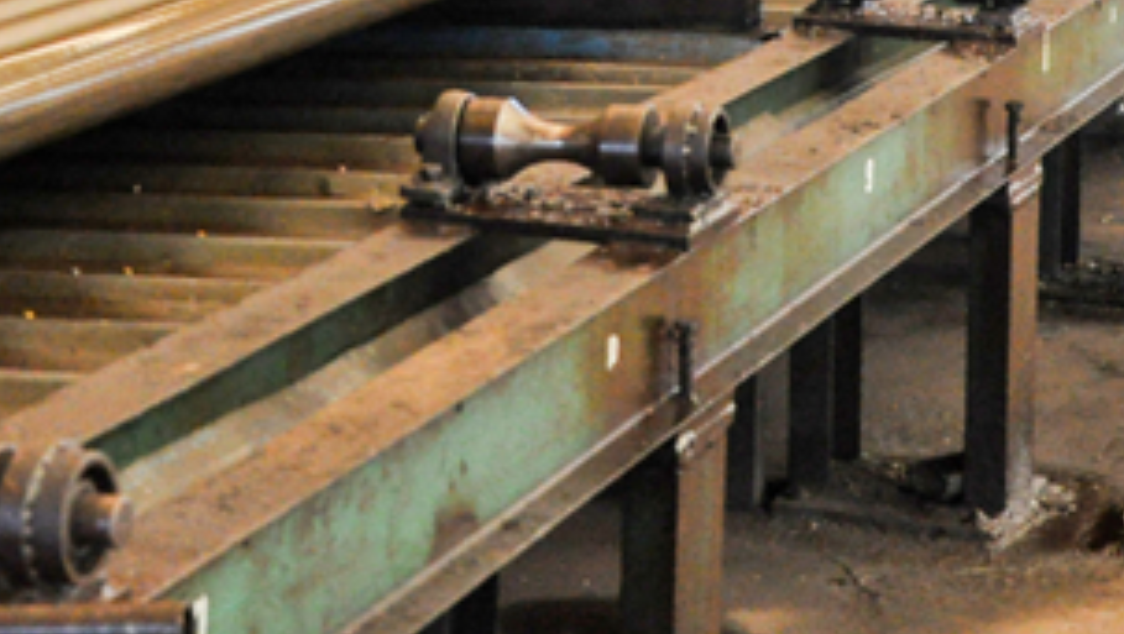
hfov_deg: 16.2
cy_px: -263
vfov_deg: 9.0
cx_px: 482
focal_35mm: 132
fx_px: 3937
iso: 1600
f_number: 5.6
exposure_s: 1/80
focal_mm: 34
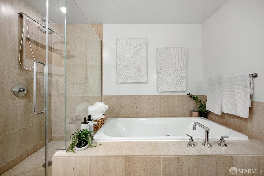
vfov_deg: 81.1
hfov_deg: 104.3
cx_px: 132
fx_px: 103
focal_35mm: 14
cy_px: 88
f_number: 3.5
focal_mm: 14
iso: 400
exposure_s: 1/40
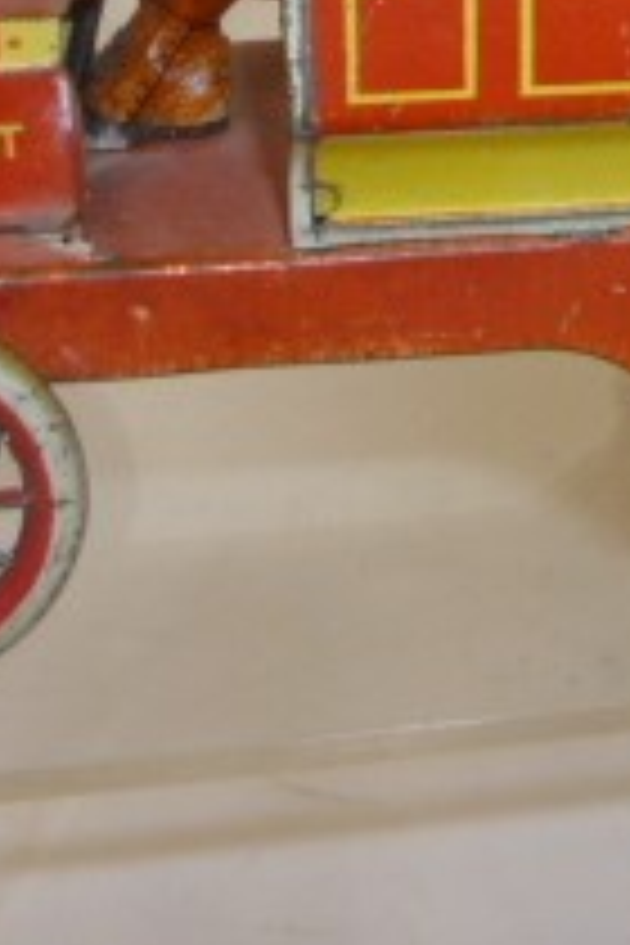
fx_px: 2415
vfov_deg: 21.2
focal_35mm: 92
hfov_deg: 14.5
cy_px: -63
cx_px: 698
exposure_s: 1/30
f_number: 4
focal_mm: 5.2
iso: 100
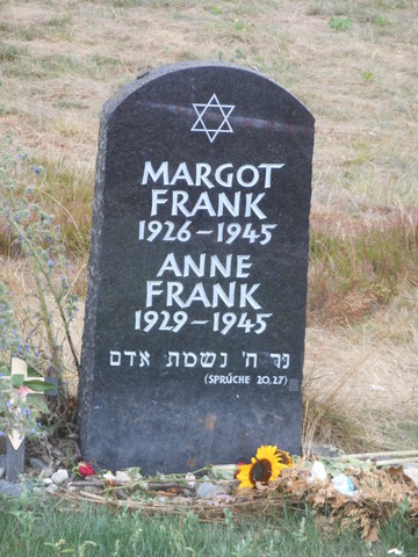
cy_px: 278
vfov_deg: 9.0
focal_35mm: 219
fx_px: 3526
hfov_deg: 6.8
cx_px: 209
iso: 125
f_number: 5.8
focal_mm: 39.1
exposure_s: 1/30
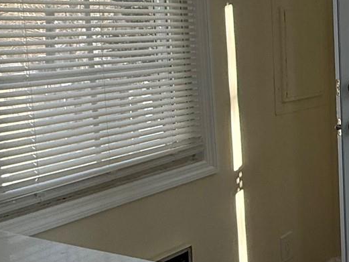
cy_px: 68
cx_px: 486
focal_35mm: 55
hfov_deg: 27.4
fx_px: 555
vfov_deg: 26.3
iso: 64
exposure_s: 1/222
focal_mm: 2.22
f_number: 2.2
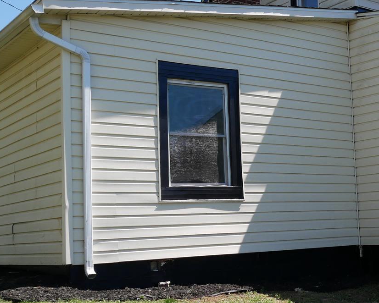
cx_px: 378
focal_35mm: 58
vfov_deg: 26.2
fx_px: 651
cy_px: 159
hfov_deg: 30.2
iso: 200
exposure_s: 1/400
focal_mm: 12
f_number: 7.1
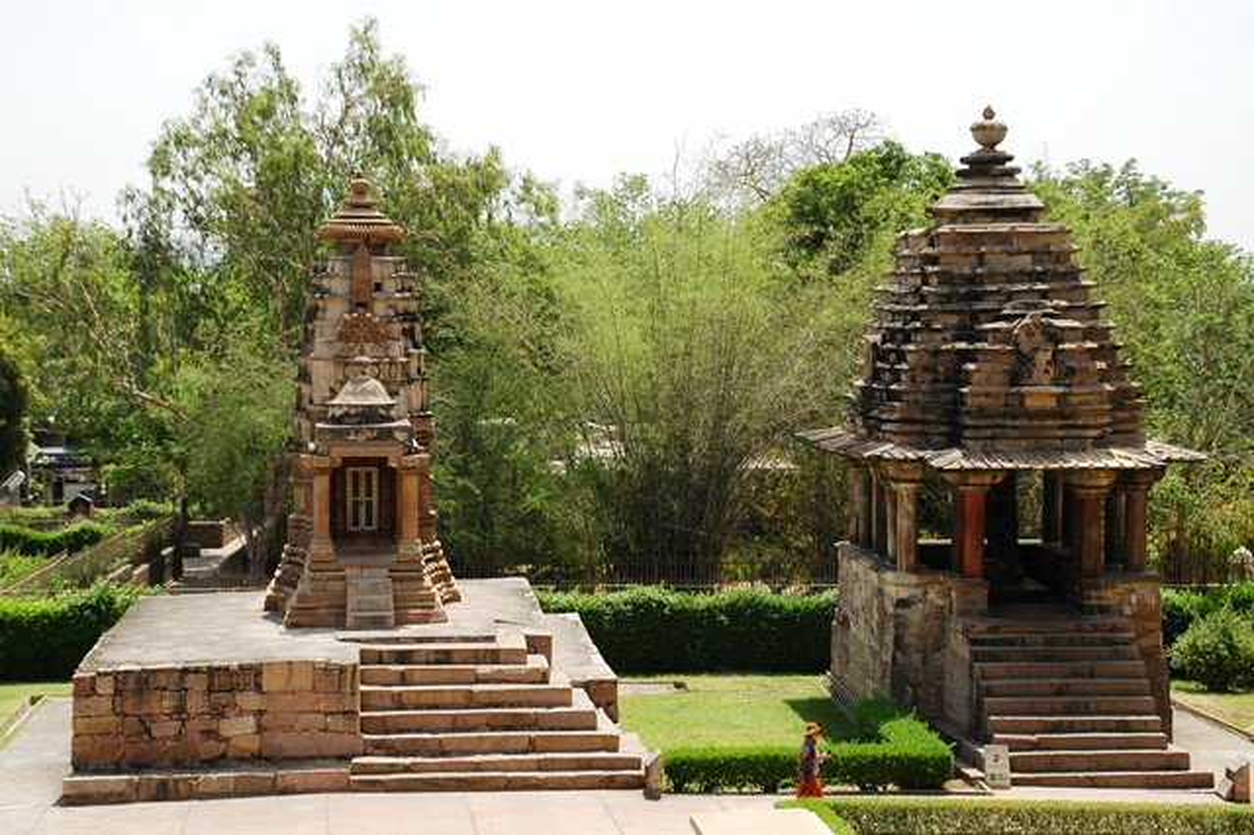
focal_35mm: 63
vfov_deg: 21.5
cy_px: 418
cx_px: 627
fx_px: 2193
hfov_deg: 31.9
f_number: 10
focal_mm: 42
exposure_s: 1/250
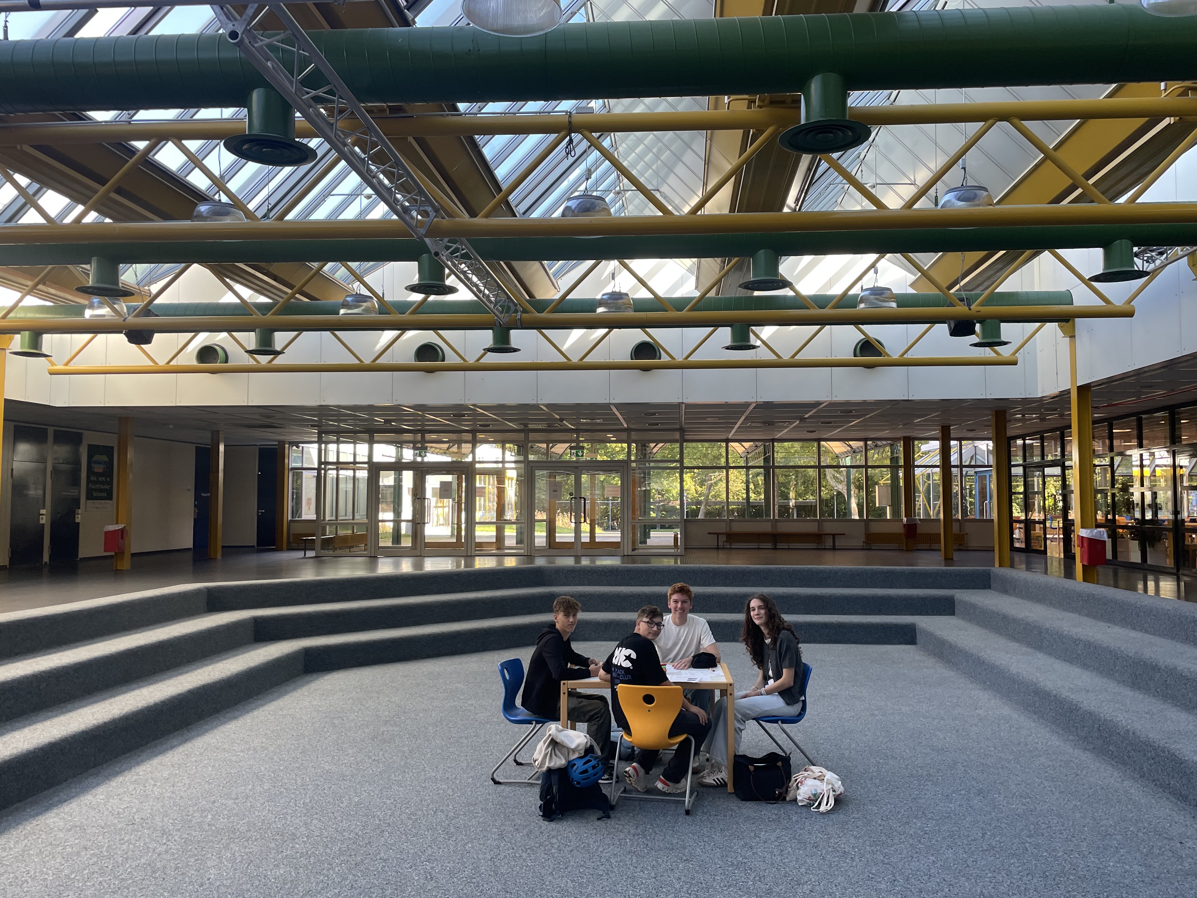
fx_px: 968
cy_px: 450
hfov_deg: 63.4
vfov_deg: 49.7
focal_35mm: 28
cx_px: 618
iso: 64
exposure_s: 1/121
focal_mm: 4.2
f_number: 1.6
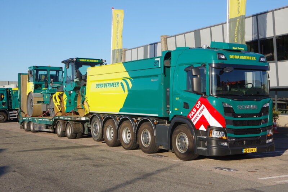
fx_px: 368
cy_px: 96
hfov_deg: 42.8
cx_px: 144
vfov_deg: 29.2
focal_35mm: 46
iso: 200
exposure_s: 1/250
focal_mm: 31
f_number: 8
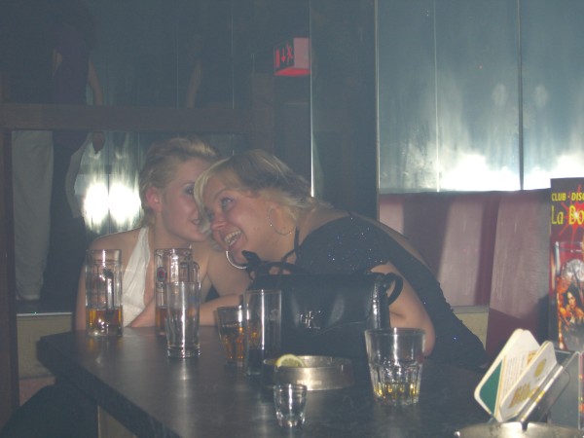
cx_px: 292
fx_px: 1147
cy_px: 219
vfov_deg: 21.6
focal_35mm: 68
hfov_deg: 28.6
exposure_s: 1/60
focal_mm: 14.2
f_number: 4
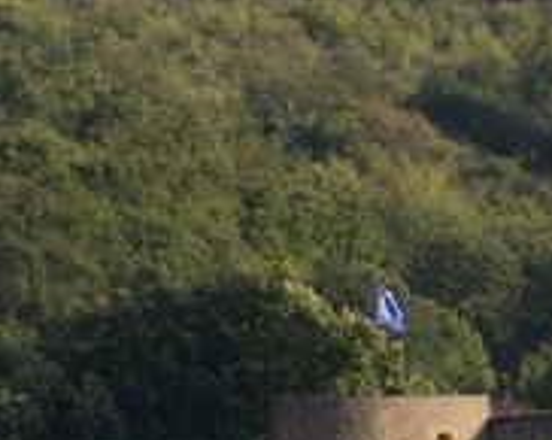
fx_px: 26929
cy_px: 352
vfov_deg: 0.9
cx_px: 2326
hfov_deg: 1.2
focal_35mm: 1651
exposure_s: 1/250
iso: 200
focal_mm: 200
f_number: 10
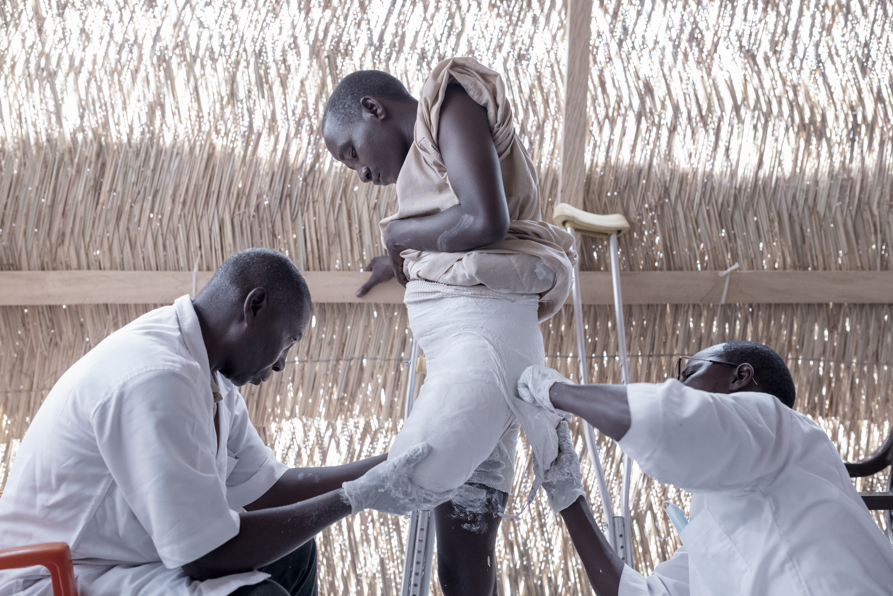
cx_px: 446
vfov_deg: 27.0
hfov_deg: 39.6
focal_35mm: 50
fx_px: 1240
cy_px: 298
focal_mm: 50
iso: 3200
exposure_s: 1/320
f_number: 2.5
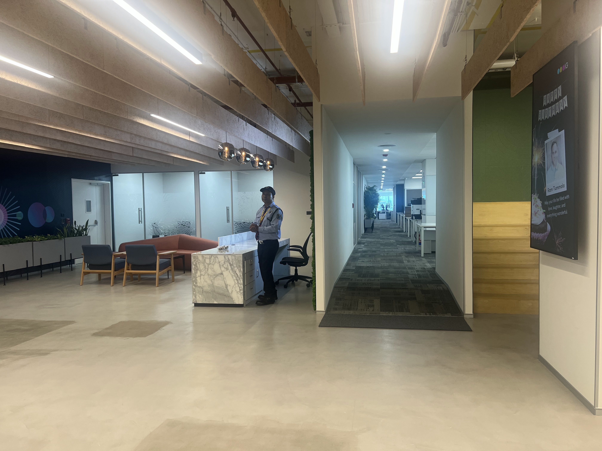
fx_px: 452
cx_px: 301
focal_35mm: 26
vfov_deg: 53.1
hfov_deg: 67.3
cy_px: 226
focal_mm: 5.7
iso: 100
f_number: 1.5
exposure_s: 1/100
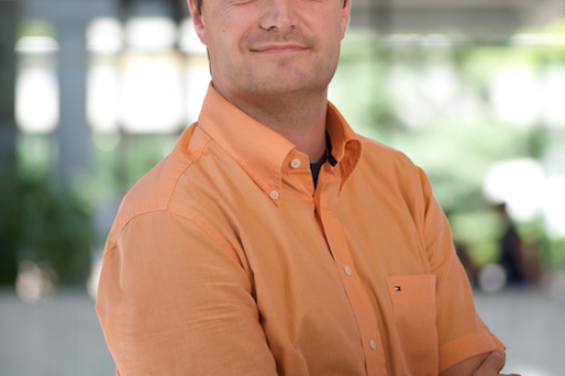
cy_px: 63
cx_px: 328
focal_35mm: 209
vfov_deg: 6.6
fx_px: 3278
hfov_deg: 9.8
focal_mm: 105
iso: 200
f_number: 3.5
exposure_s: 1/250
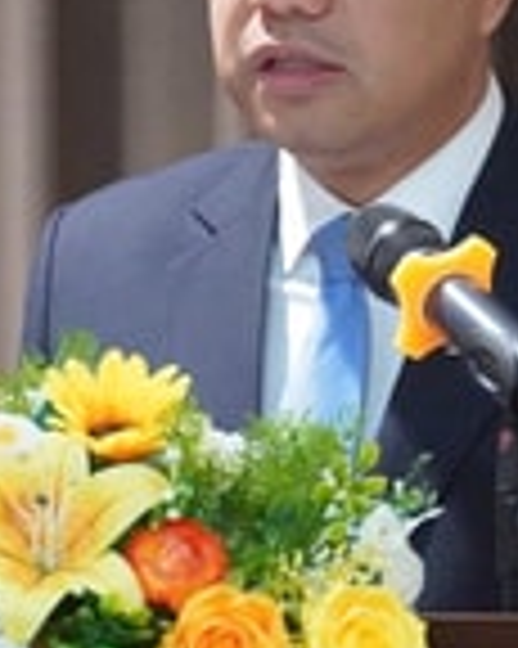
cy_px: 202
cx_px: 50
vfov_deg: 5.0
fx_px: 7501
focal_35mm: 391
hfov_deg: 4.0
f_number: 5.6
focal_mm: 74
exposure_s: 1/100
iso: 6400
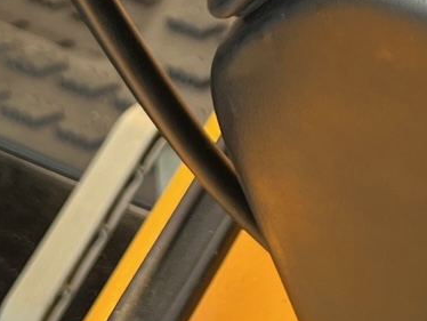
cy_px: -284
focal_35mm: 140
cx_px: 482
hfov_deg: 13.8
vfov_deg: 10.0
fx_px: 1728
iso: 50
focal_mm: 5.7
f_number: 1.5
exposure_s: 1/439
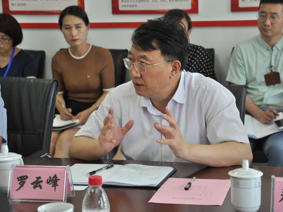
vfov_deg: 14.5
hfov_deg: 19.3
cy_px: 105
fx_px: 834
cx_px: 154
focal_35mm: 102
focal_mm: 62
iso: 1250
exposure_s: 1/125
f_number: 5.3
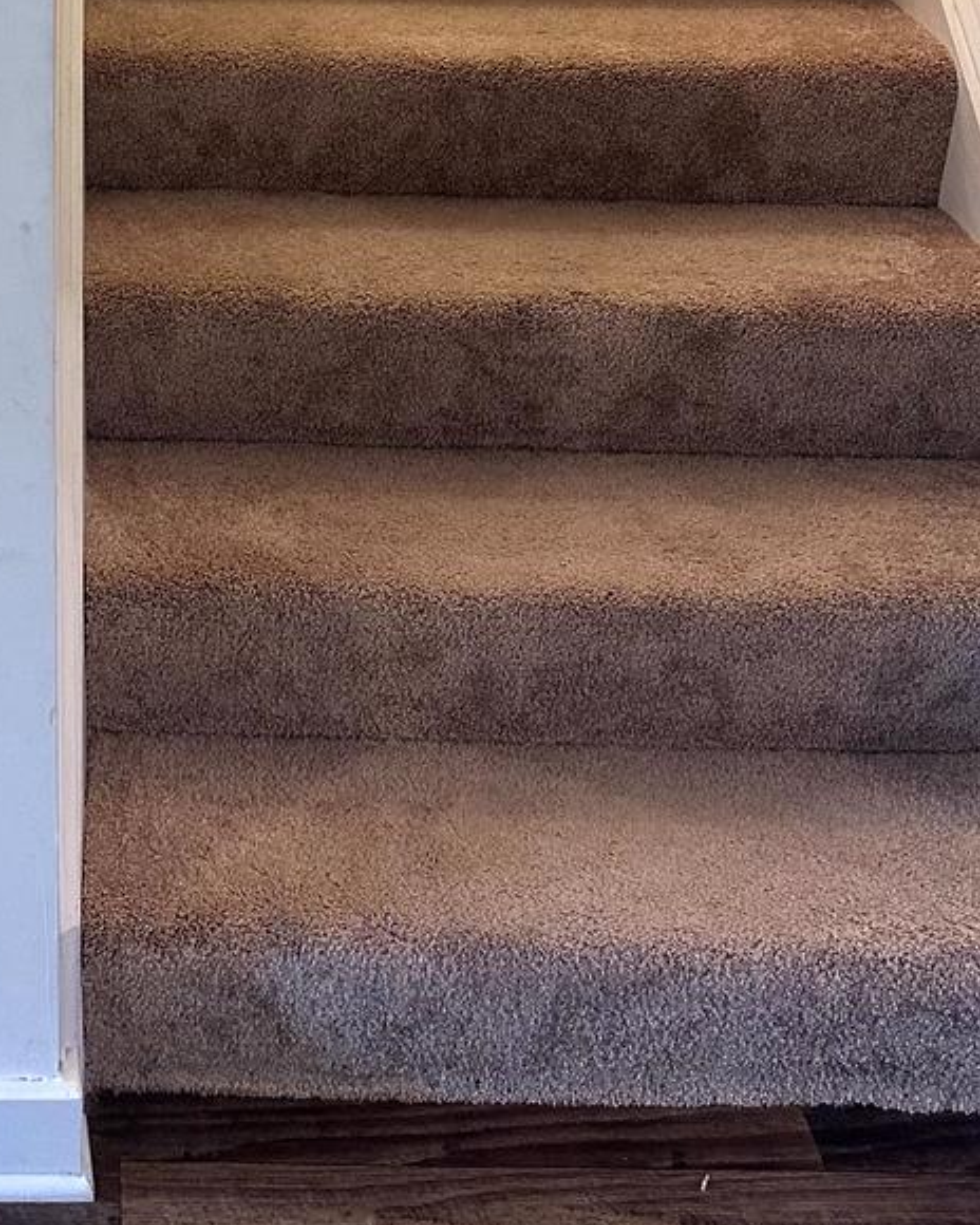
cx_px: -32
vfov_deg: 26.9
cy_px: -247
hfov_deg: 23.4
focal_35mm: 62
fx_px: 2248
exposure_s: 1/60
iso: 250
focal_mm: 6.86
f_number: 1.78
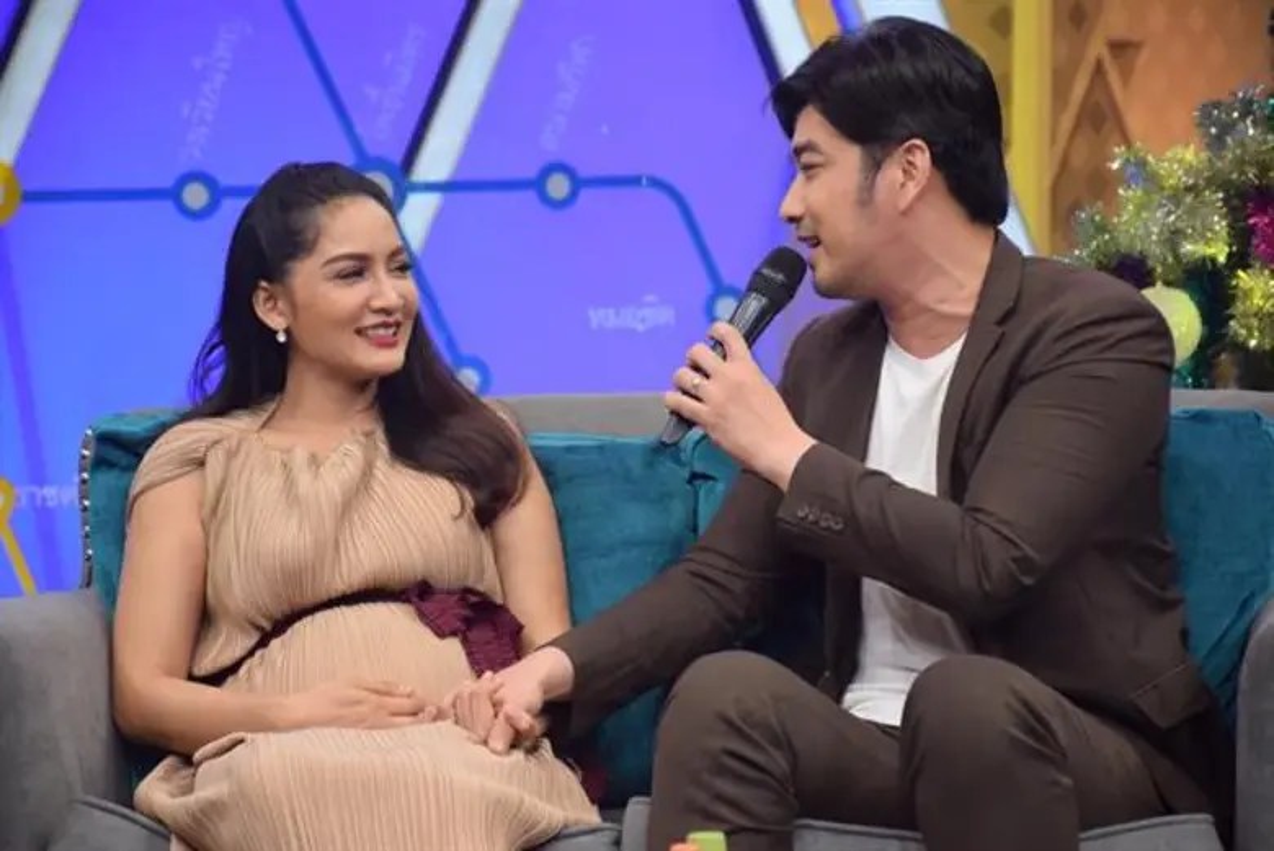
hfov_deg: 11.8
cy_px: 426
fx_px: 6161
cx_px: 637
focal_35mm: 174
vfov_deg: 7.9
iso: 1000
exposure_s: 1/400
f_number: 5.6
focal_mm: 116
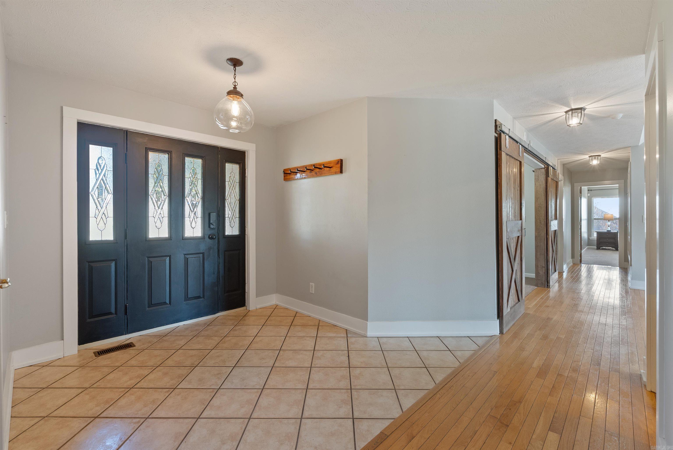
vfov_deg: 73.8
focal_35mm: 16
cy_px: 225
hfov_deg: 96.7
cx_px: 336
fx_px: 299
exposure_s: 1
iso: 250
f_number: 9
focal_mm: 16
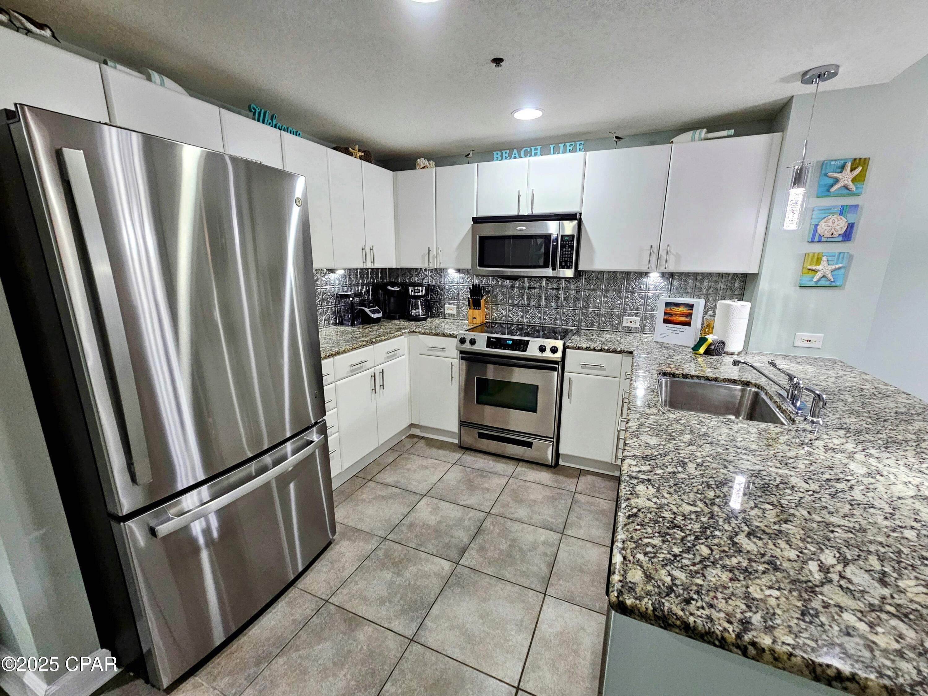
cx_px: 464
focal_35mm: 13
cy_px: 348
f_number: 2.2
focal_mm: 2.2
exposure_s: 1/60
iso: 320
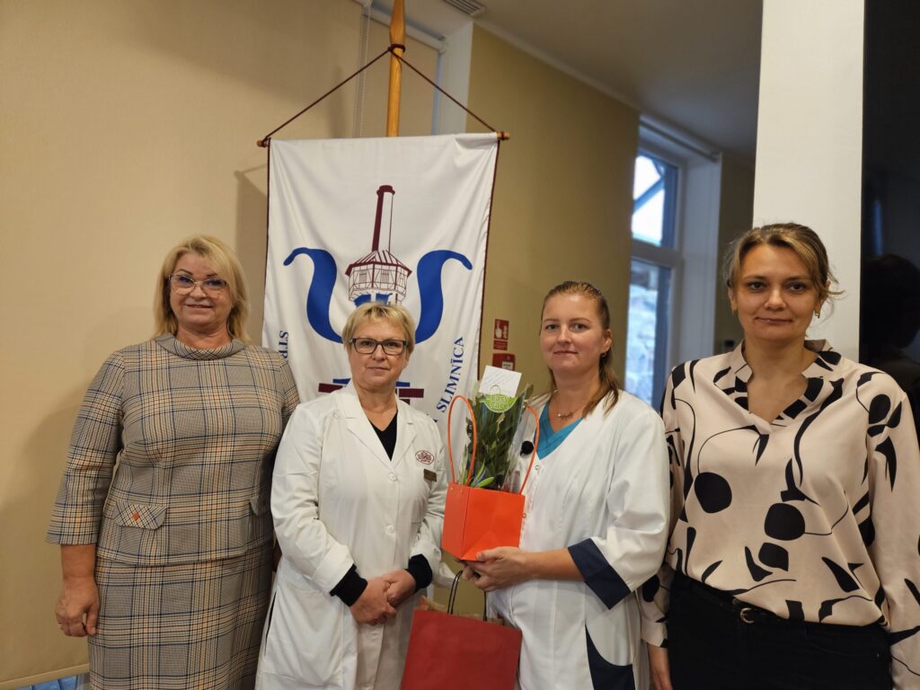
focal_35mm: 23
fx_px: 611
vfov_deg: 58.9
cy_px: 345
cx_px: 460
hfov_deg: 73.9
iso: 250
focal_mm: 5.4
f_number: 1.8
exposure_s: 1/100
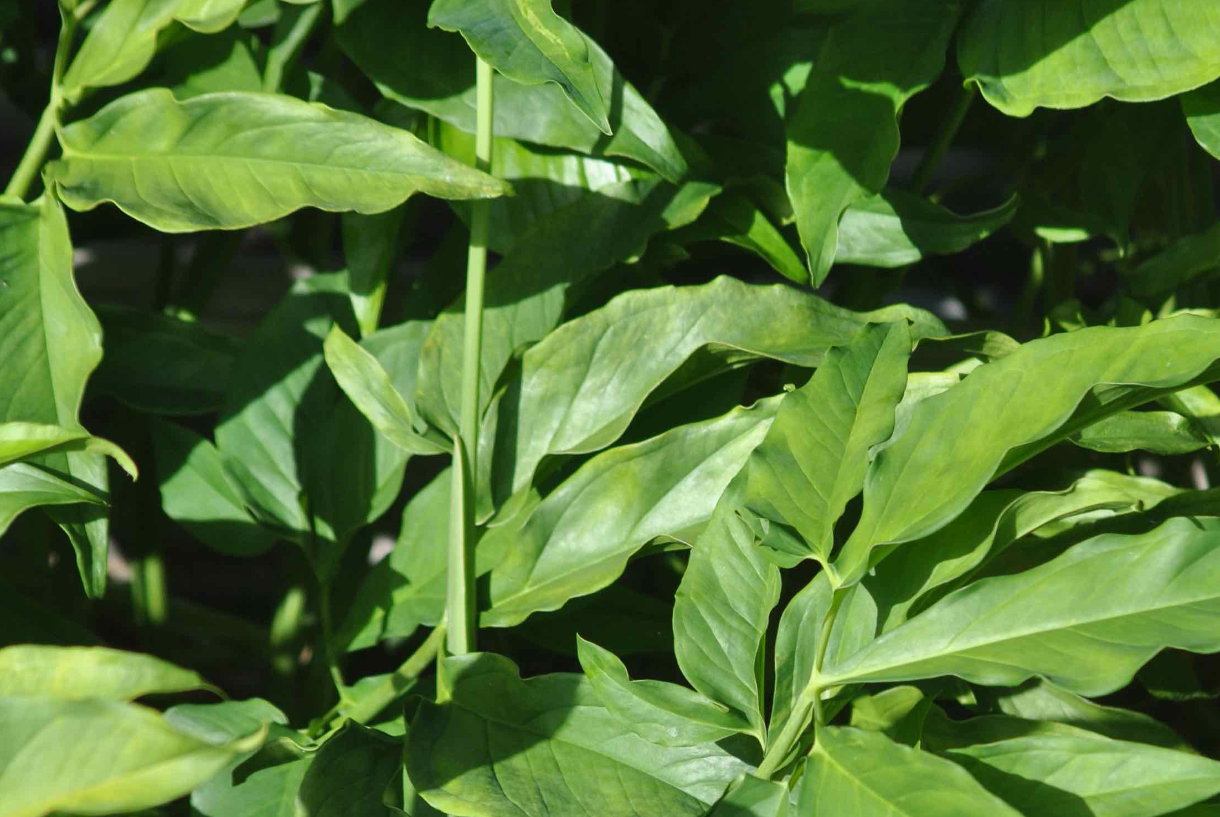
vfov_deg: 4.8
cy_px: 645
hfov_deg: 7.1
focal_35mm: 290
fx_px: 9840
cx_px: 884
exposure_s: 1/500
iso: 140
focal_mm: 110
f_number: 5.6
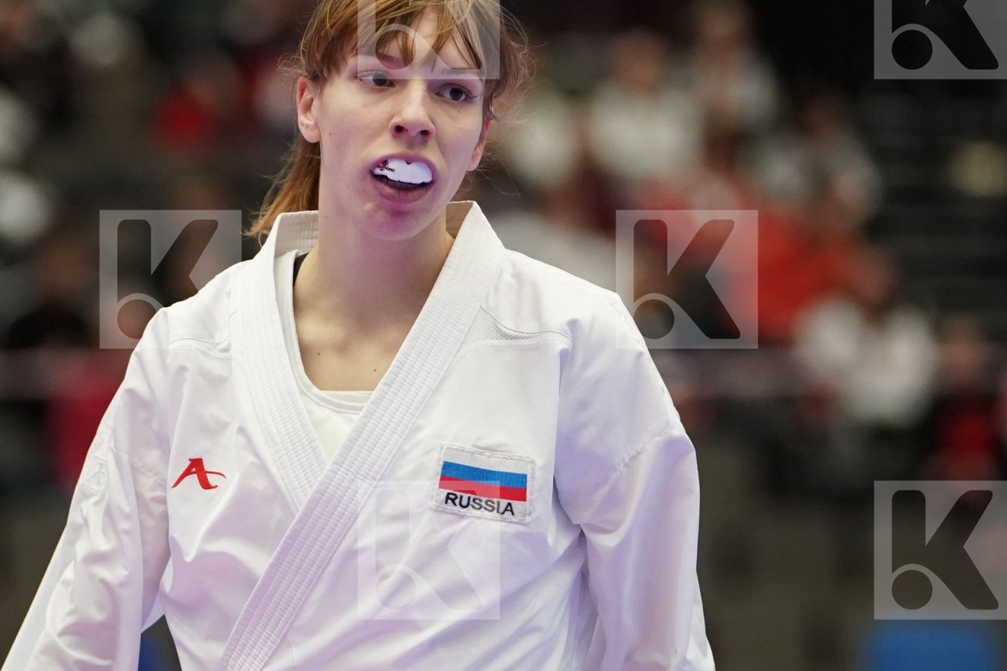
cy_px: 280
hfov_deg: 6.2
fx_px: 9369
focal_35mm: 335
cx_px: 429
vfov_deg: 4.1
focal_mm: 164
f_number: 2.8
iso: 3200
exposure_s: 1/1000
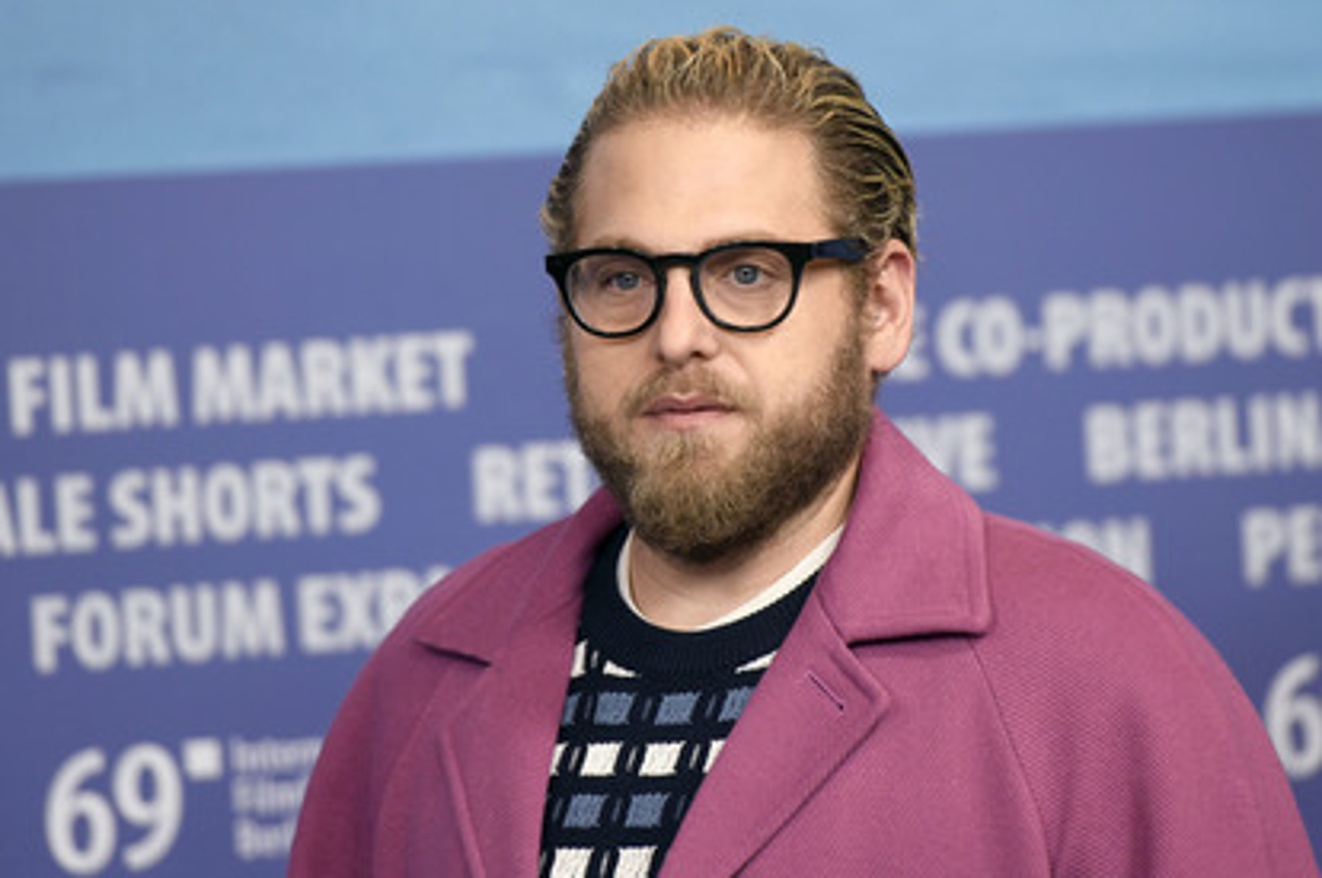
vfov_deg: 6.3
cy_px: 463
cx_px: 695
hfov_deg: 9.5
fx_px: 7996
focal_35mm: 218
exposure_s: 1/320
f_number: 3.5
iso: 1250
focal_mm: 200
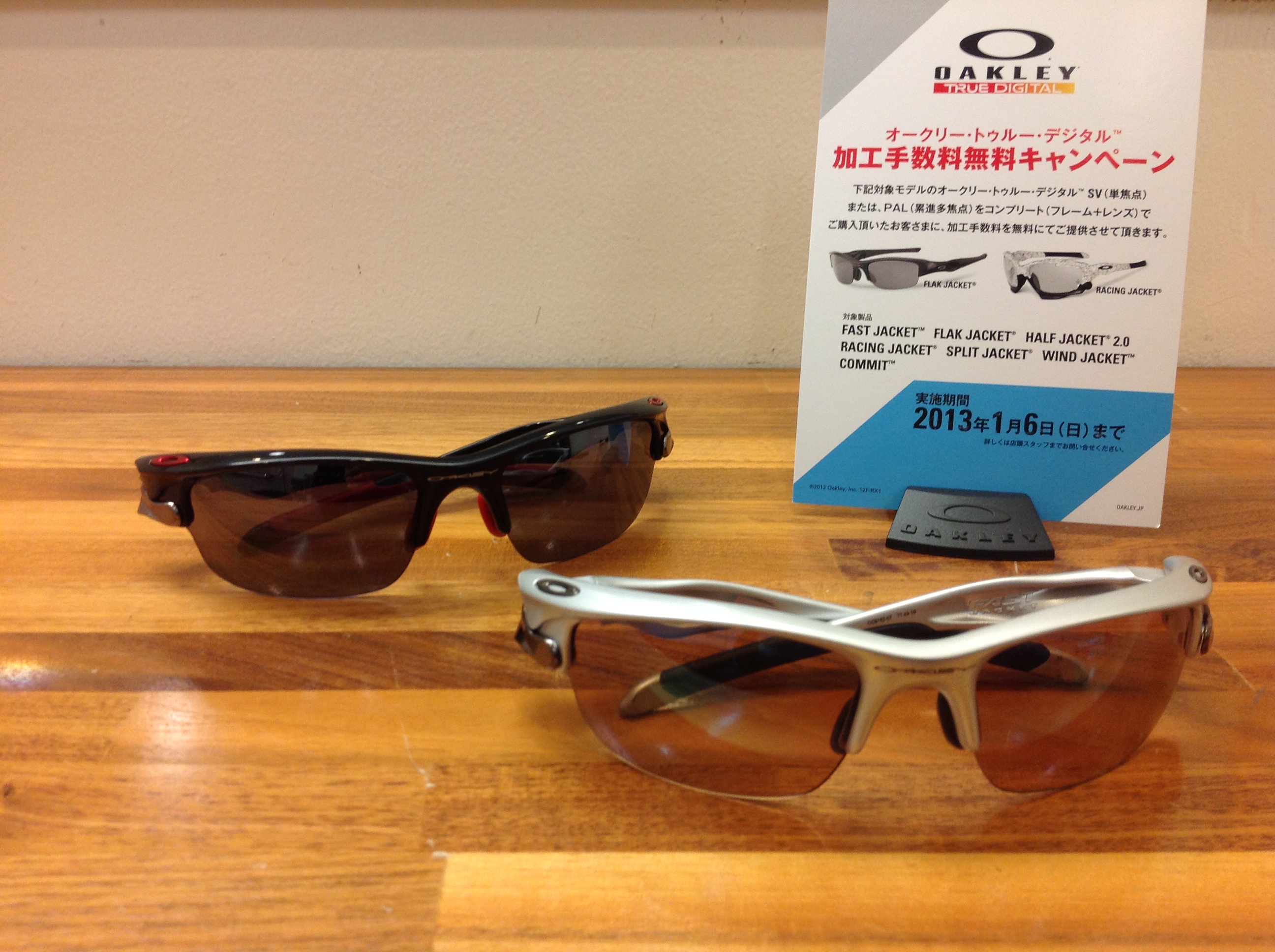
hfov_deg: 52.7
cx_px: 638
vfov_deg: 40.6
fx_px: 1287
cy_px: 476
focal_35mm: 35
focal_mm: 4.28
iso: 64
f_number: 2.4
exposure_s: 1/17
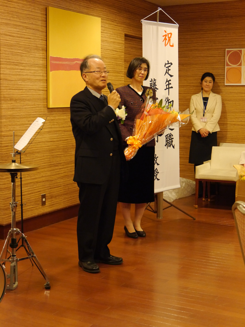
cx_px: 122
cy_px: 164
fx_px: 566
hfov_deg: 24.4
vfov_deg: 32.2
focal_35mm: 60
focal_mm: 30
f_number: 4.4
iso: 1600
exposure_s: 1/25
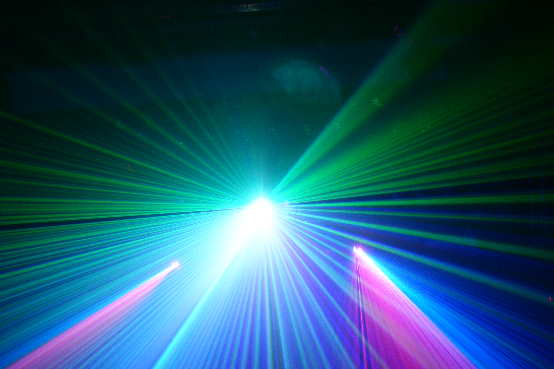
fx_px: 661
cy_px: 186
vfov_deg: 31.2
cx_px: 282
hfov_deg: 45.5
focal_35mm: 43
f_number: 5
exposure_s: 1.3
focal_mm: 28
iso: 400
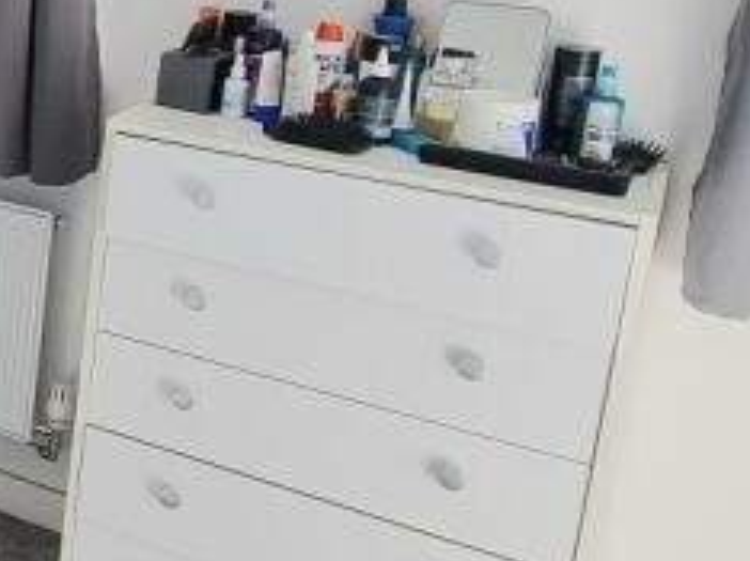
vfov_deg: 24.6
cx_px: -478
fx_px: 1234
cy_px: 26
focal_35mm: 57
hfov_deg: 23.7
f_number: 2.2
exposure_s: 1/270
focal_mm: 2.2
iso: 50
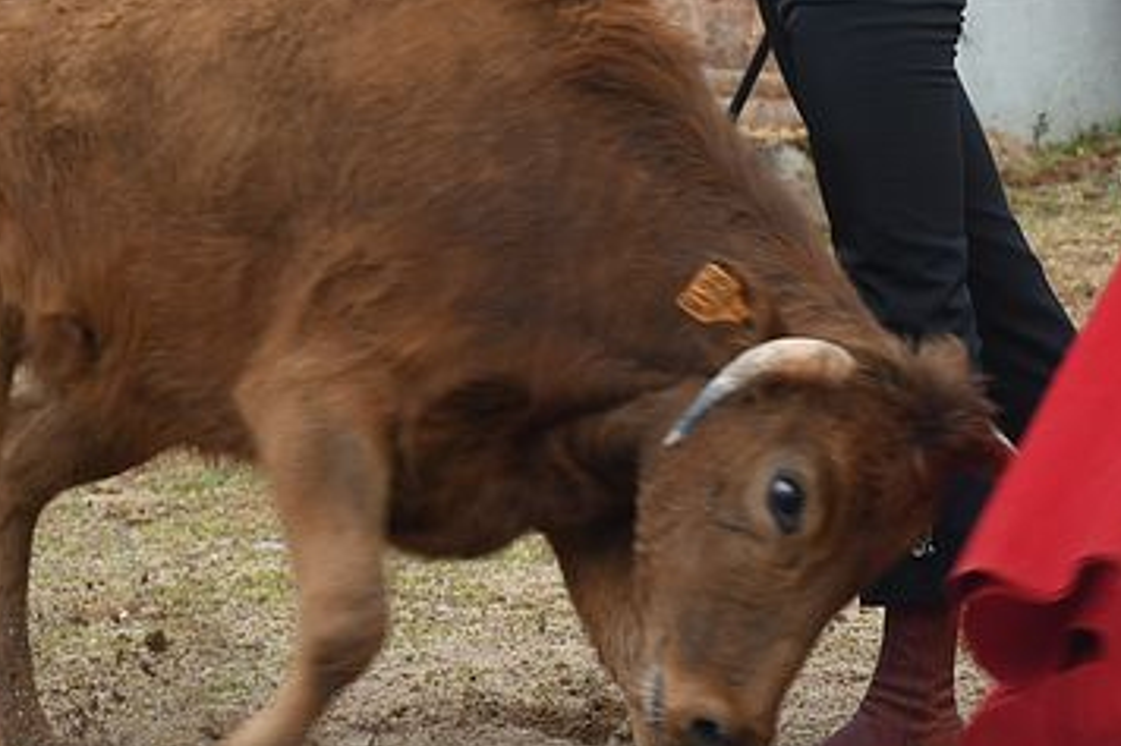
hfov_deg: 5.1
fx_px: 12605
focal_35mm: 405
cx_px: 882
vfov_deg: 3.4
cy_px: -19
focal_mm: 120
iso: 640
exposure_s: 1/320
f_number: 8
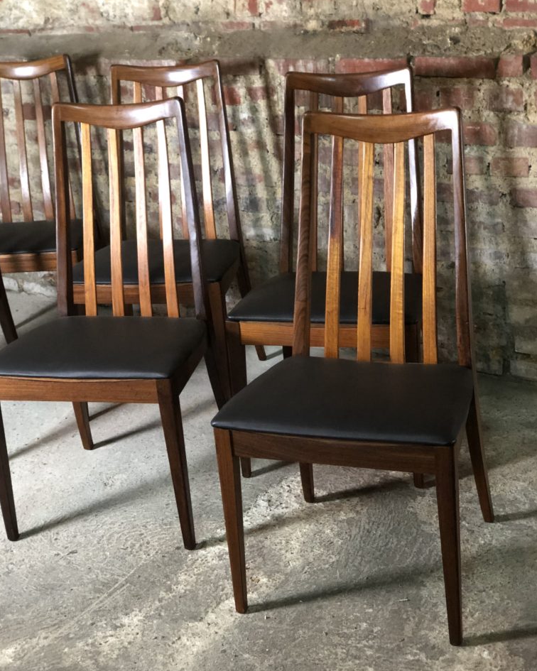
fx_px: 1093
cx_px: 267
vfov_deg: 34.1
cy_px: 347
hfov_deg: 27.6
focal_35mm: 55
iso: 160
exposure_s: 1/8
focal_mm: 6
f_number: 2.4
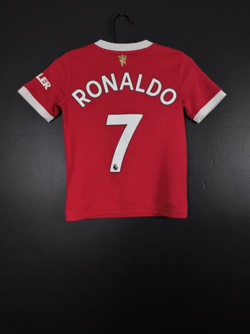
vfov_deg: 73.9
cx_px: 125
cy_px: 167
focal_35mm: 23
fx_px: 221
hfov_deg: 58.9
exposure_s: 1/125
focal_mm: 6.57
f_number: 1.6
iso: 640
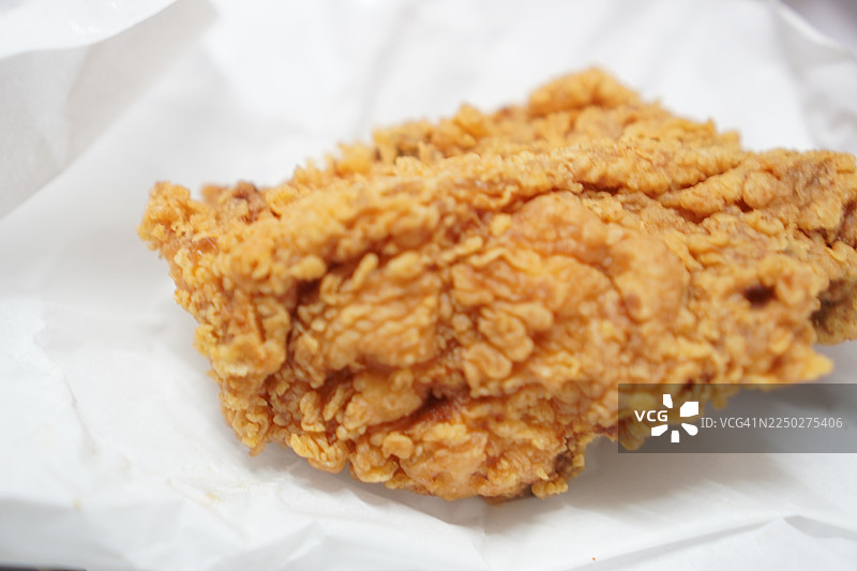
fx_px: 1249
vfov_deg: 25.7
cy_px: 286
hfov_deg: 37.9
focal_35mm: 52
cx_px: 428
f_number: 2.2
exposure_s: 1/10
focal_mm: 35
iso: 400
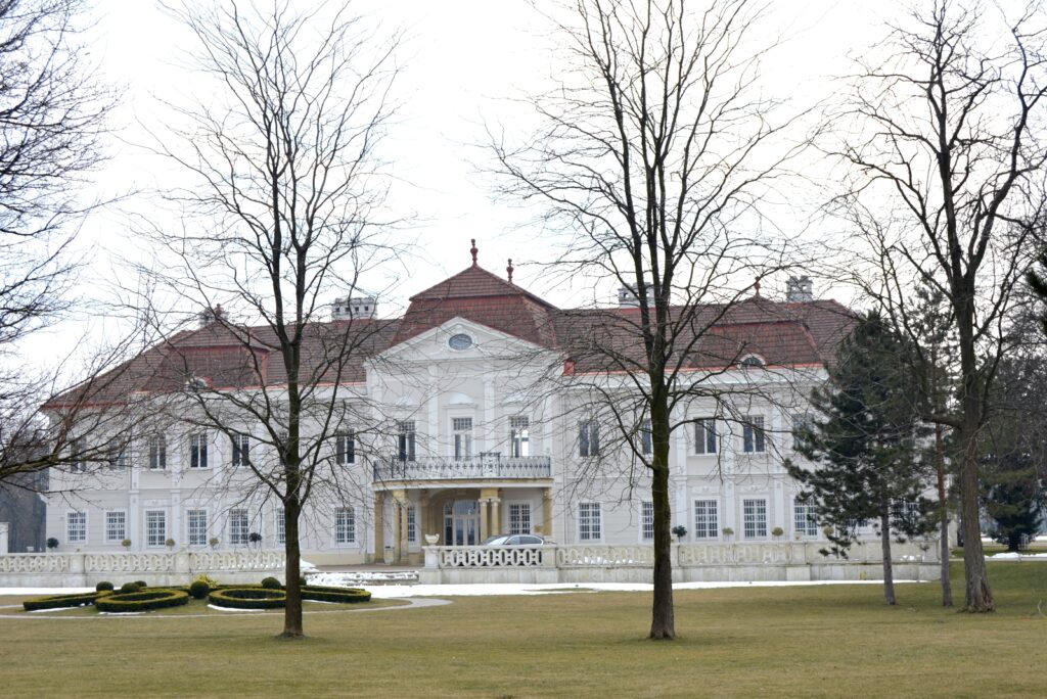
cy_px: 350
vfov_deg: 23.8
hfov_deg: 35.0
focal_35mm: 57
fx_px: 1659
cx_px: 524
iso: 200
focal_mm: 38
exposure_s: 1/400
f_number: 11
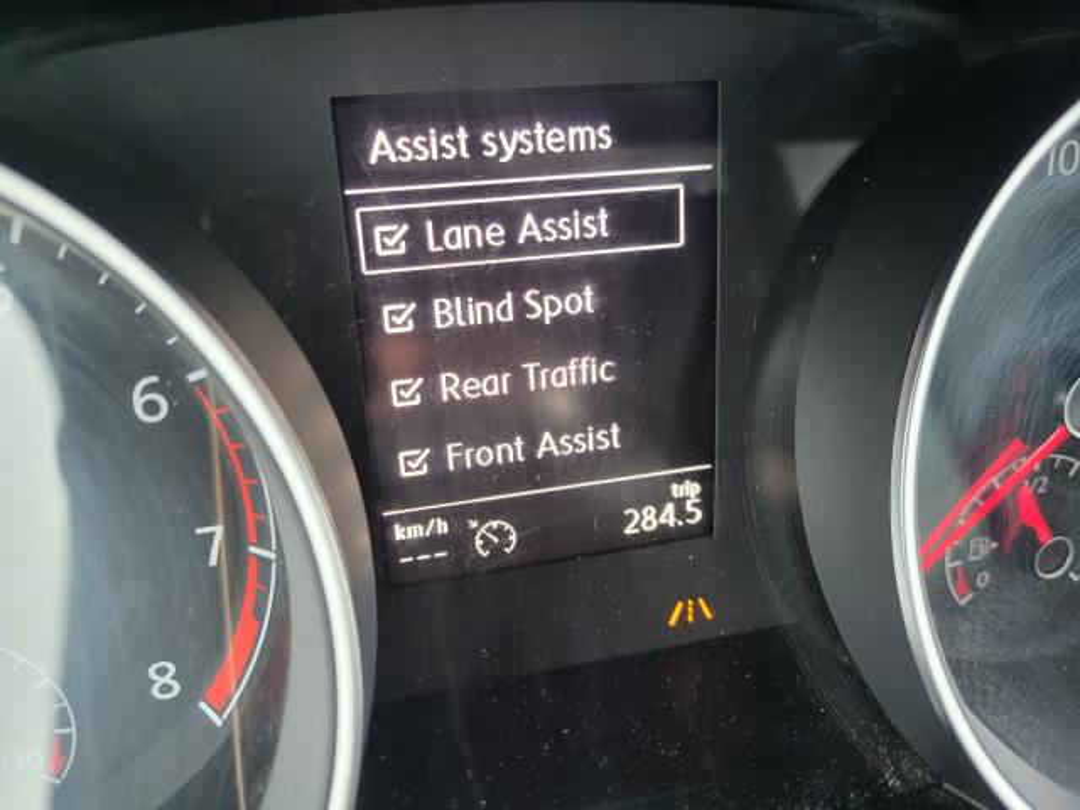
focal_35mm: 26
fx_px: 811
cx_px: 540
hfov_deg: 67.3
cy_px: 405
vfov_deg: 53.1
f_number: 1.8
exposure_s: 1/50
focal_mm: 5.4
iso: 640
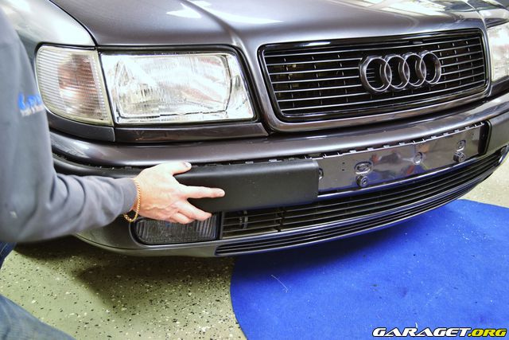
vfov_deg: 34.2
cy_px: 170
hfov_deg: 49.5
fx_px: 552
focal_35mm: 39
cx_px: 254
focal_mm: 26
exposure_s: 1/1.6
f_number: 4.2
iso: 100
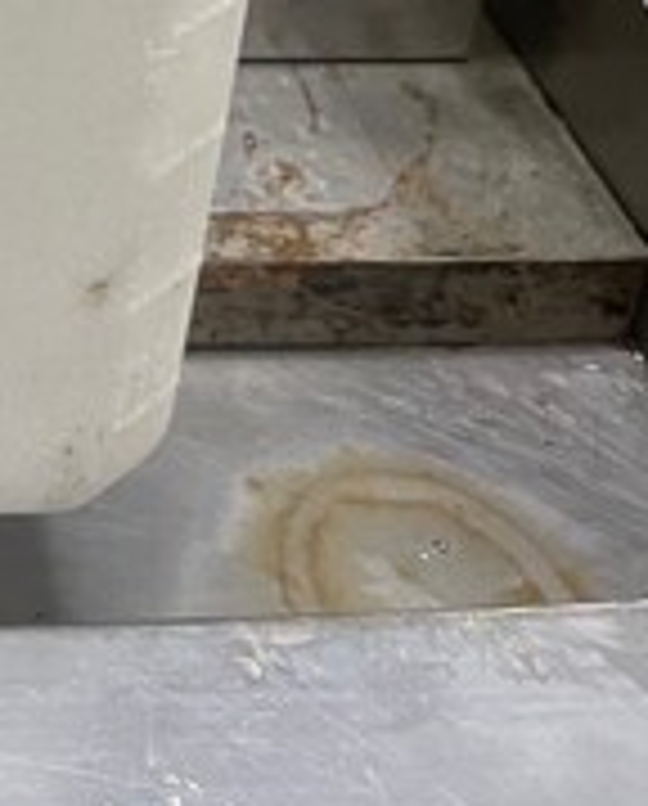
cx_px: -608
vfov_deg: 13.4
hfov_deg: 12.1
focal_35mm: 115
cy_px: -979
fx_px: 2748
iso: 100
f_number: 1.6
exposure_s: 1/60
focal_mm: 5.1
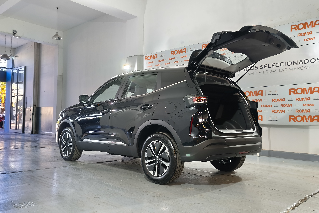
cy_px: 112
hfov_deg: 58.7
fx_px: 284
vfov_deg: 41.1
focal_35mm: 32
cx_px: 161
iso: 400
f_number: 1.7
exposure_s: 1/33.3
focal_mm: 5.35
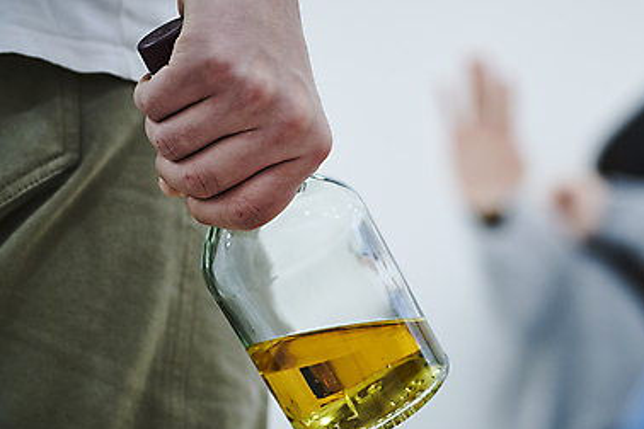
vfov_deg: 10.2
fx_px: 2415
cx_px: 484
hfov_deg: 15.1
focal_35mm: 135
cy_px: 218
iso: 800
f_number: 2.8
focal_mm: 85
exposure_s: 1/125
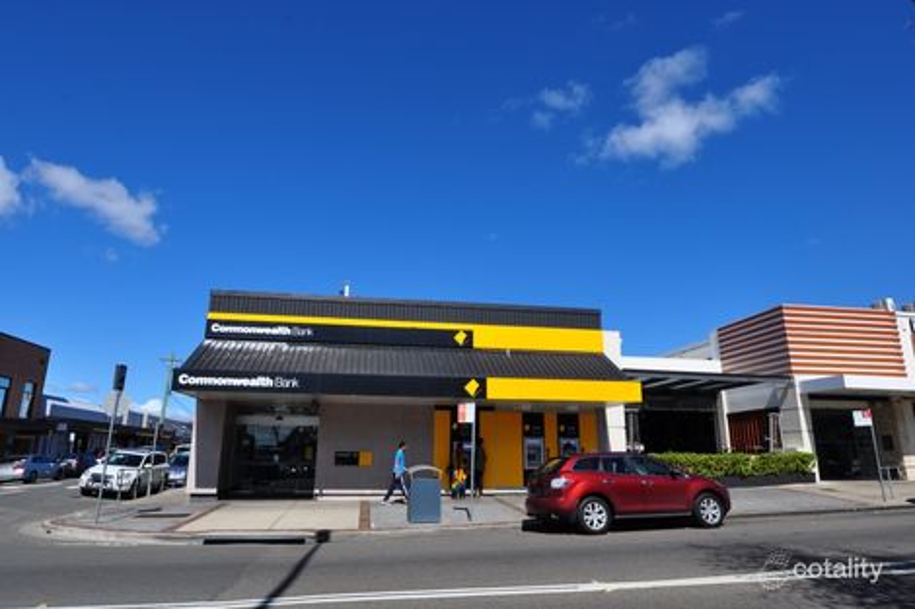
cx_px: 458
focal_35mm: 22
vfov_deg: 56.1
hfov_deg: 77.3
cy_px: 304
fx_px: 572
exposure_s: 1/320
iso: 200
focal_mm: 15
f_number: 10
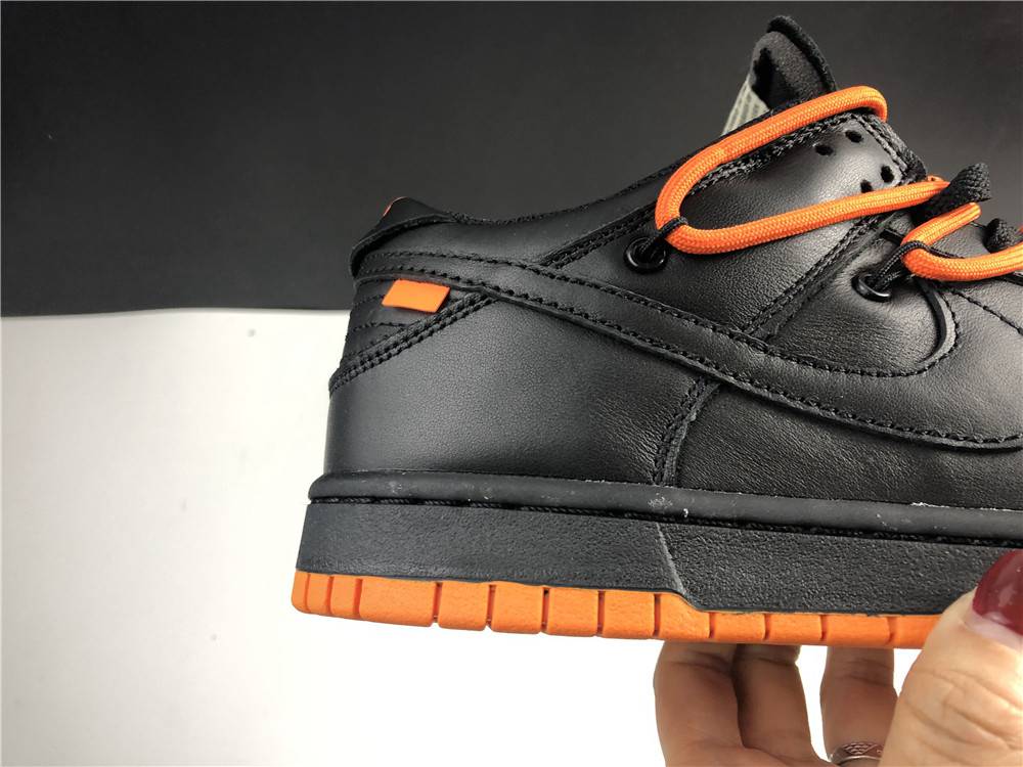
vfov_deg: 49.7
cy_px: 384
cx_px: 512
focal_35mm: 28
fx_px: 827
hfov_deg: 63.4
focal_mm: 4
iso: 40
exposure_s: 1/33
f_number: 1.8
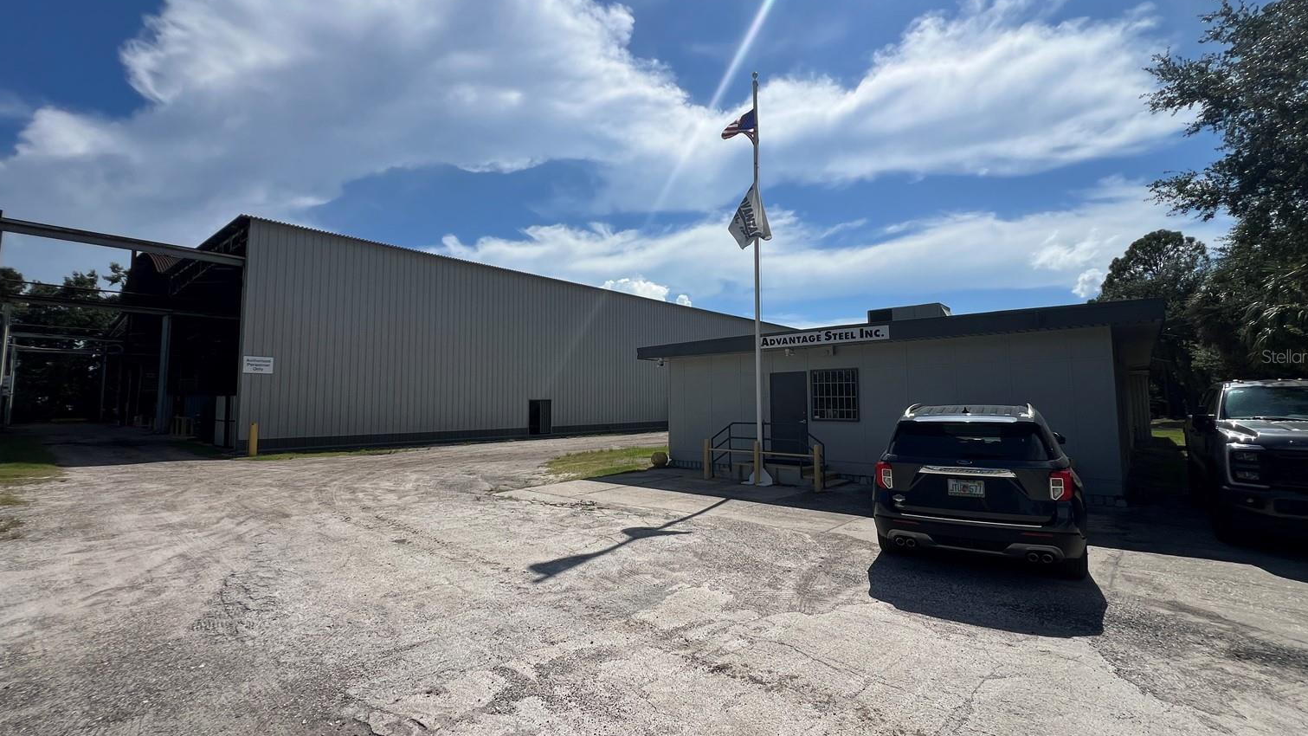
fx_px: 520
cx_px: 651
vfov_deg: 70.5
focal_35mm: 15
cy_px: 356
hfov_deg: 103.0
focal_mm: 1.57
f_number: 1.8
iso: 32
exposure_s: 1/3534
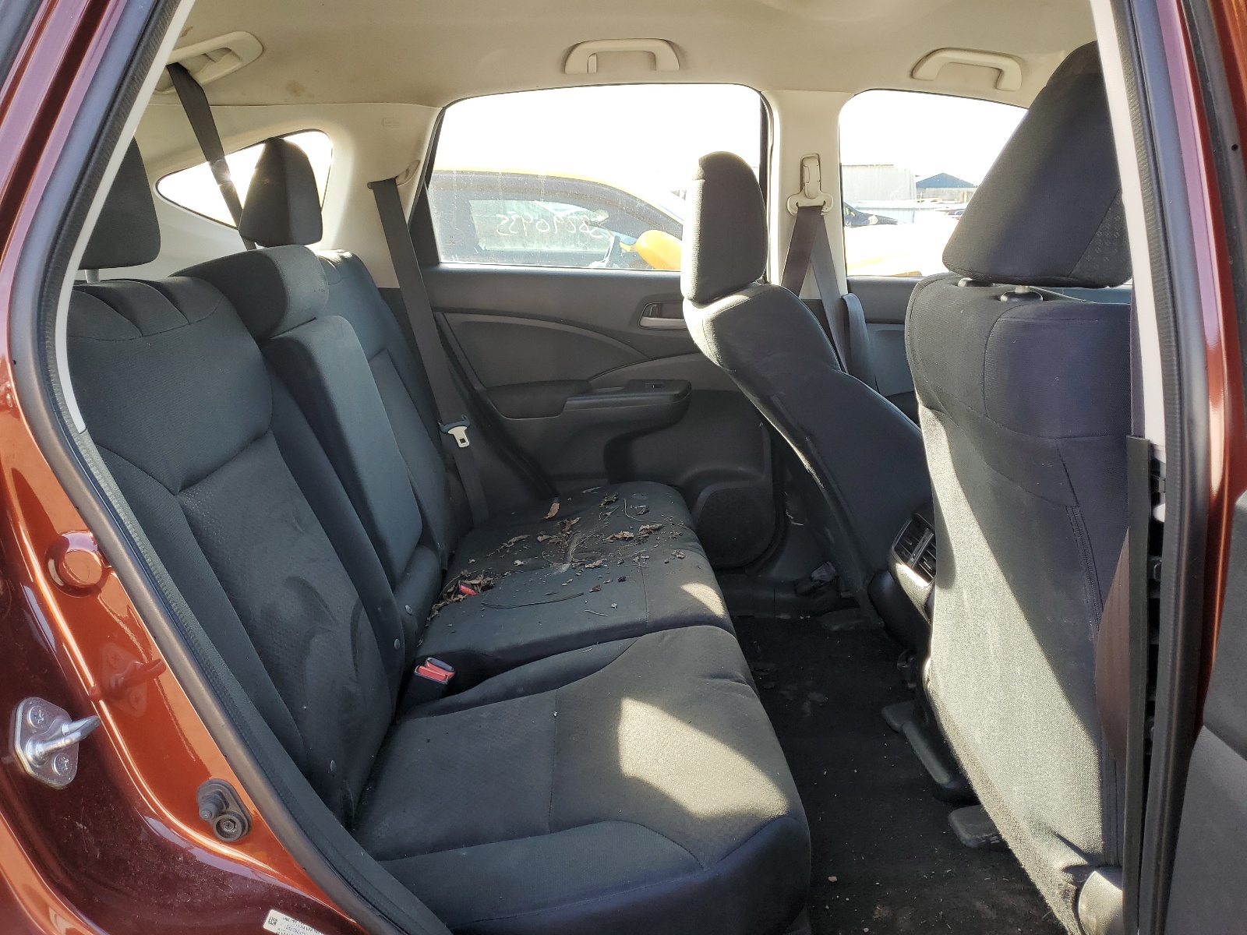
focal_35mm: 26
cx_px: 624
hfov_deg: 67.3
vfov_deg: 53.1
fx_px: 937
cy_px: 468
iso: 50
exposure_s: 1/200
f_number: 1.5
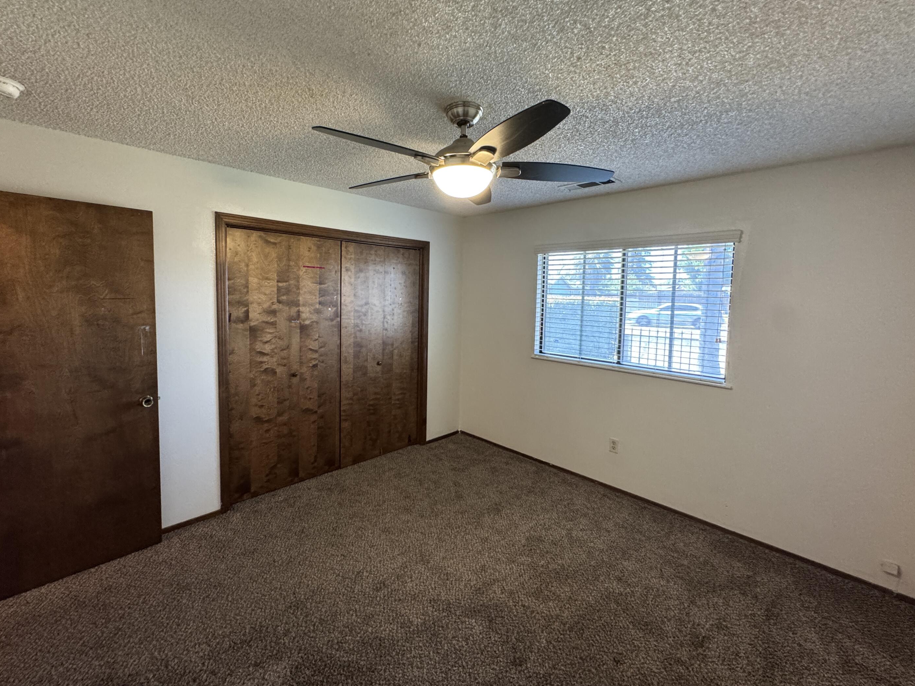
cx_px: 436
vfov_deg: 81.6
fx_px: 396
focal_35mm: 15
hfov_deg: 98.1
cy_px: 319
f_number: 2.2
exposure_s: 1/60
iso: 400
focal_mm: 2.22
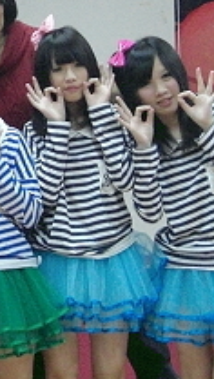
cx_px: -114
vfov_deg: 12.1
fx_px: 1791
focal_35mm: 178
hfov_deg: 6.7
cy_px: 98
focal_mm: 11.8
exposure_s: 1/60
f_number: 3.6
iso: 800
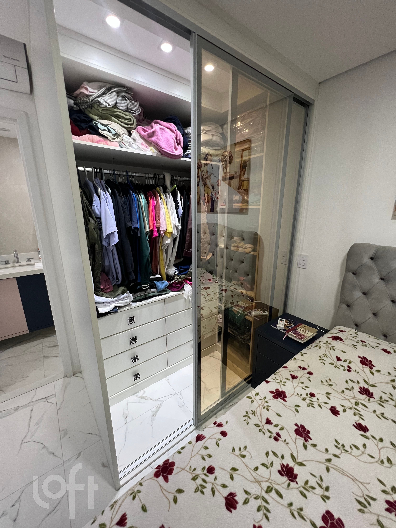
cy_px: 264
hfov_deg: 89.9
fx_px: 198
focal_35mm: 13
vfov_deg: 106.2
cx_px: 198
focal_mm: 1.57
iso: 250
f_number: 1.8
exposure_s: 1/60
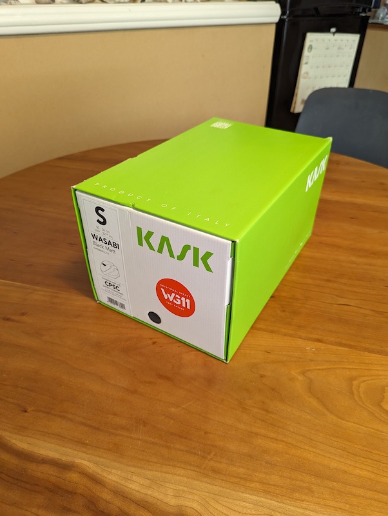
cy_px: 258
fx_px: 358
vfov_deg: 71.5
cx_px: 194
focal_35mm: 24
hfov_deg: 56.9
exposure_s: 1/45.4
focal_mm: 6.81
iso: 403
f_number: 1.85
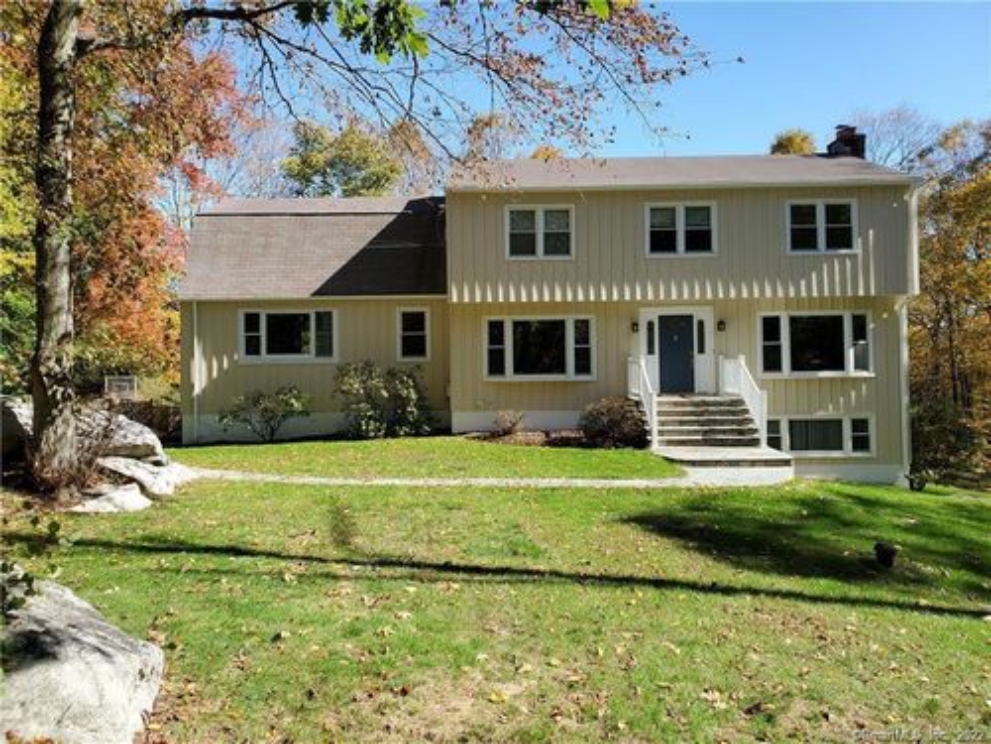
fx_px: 744
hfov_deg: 67.3
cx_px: 496
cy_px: 372
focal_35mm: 26
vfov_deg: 53.1
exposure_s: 1/594
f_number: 2.4
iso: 50
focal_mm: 4.3
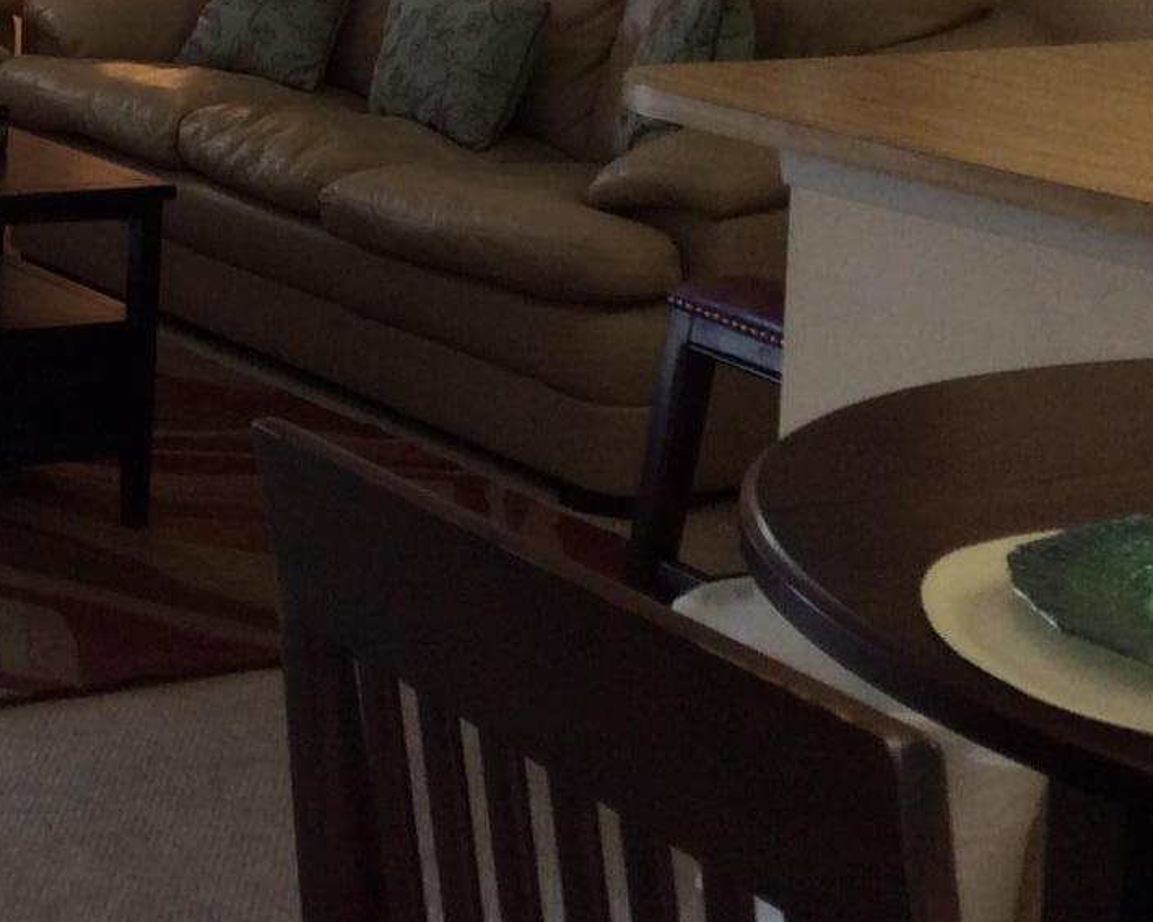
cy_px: -43
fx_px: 3003
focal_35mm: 88
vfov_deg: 17.0
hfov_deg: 20.8
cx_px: -76
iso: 40
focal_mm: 3.3
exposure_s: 1/40
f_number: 2.4
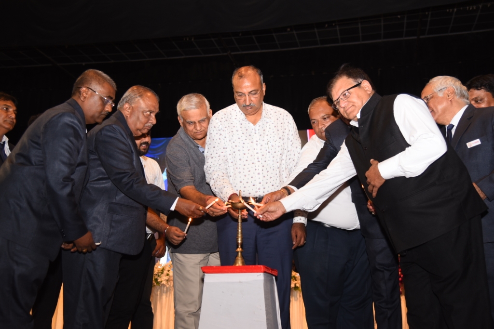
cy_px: 164
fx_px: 659
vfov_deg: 28.1
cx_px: 247
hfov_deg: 41.1
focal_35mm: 48
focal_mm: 48
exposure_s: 1/80
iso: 1000
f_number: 4
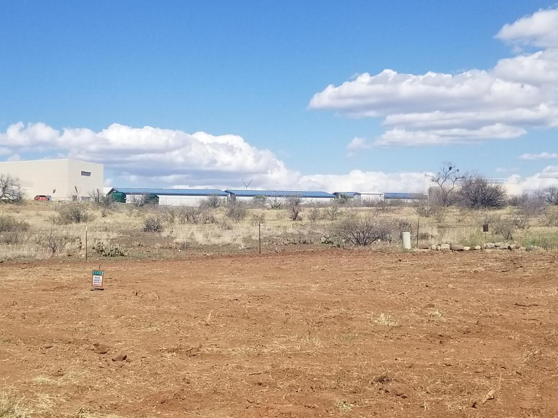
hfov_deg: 30.6
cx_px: 220
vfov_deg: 23.3
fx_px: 1016
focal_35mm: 63
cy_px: 217
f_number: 1.7
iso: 50
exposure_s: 1/3288
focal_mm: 4.3
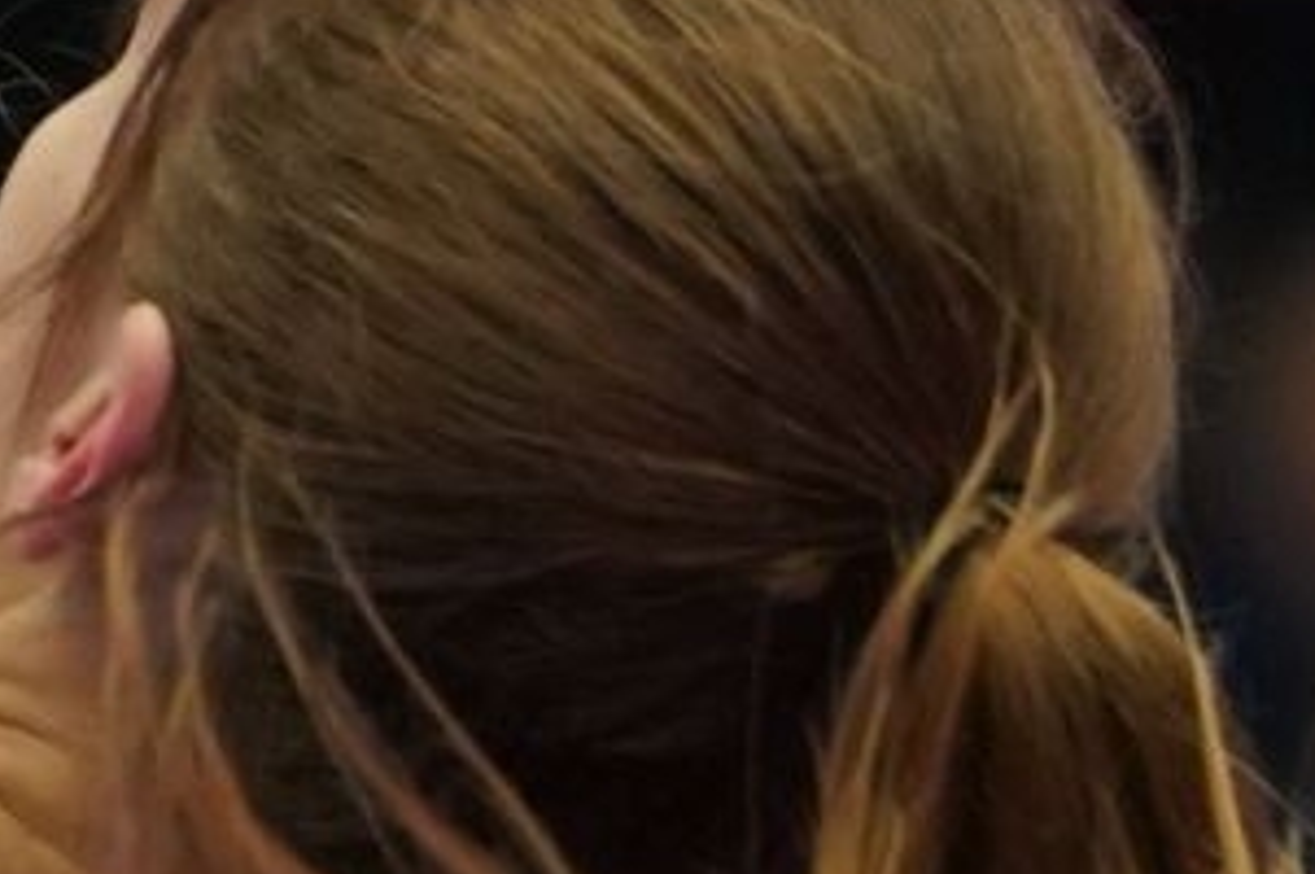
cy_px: 258
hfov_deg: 1.2
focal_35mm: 1749
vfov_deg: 0.8
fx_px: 63817
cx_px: -2447
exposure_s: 1/1000
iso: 2500
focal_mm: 195
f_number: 2.8
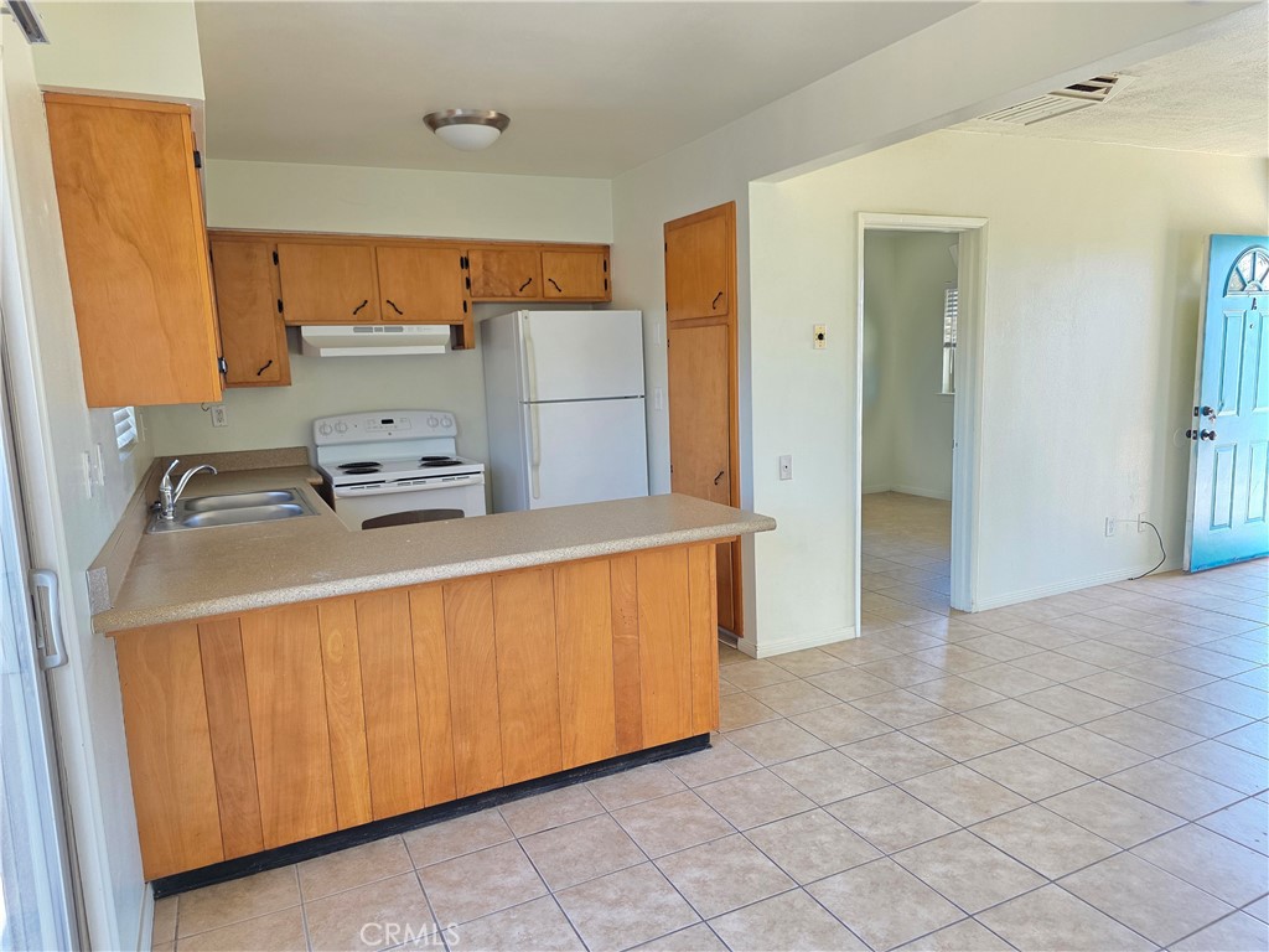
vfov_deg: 58.9
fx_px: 843
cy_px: 476
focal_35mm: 23
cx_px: 634
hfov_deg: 73.9
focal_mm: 6.3
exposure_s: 1/120
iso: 200
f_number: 1.7
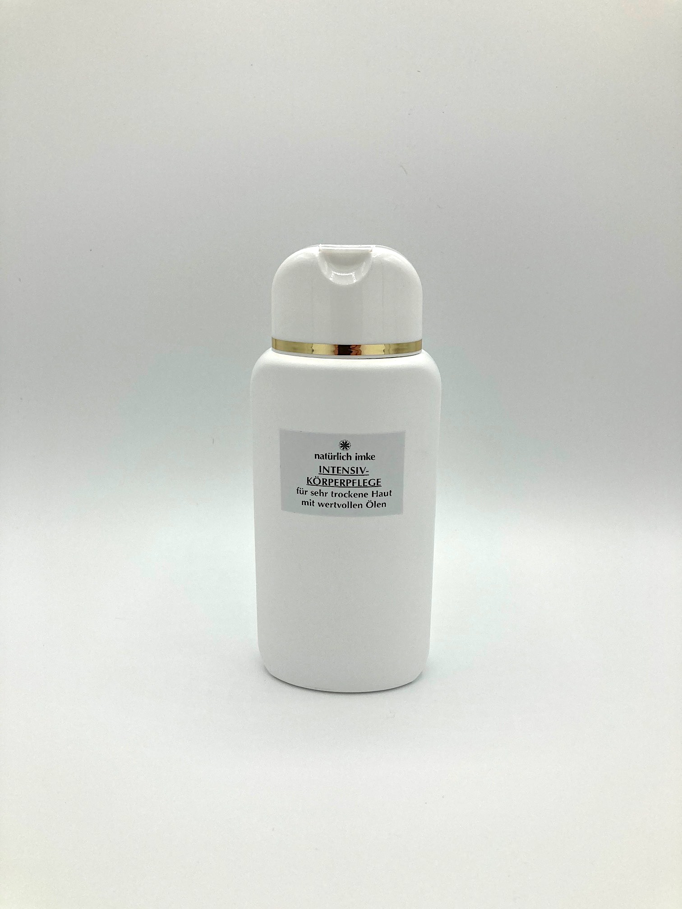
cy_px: 454
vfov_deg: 63.4
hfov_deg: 49.7
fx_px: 736
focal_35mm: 28
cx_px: 341
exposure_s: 1/2288
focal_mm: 3.99
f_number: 1.8
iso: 25
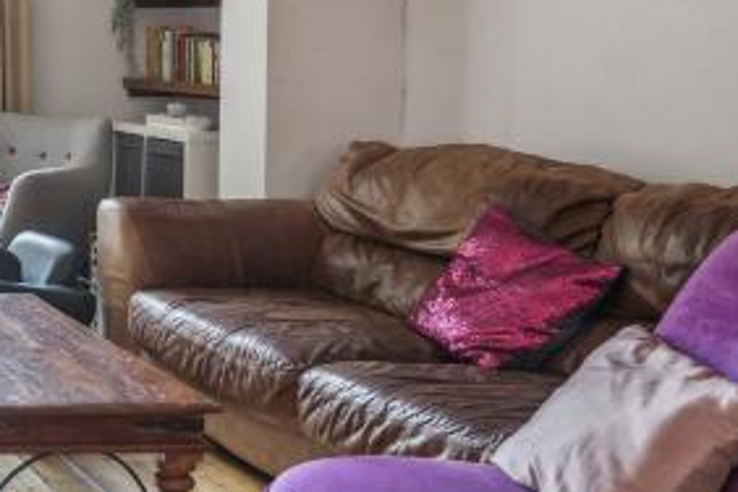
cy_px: 41
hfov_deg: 25.9
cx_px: -359
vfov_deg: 22.7
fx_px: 1189
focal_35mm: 58
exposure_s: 1/20
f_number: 8
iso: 400
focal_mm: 16
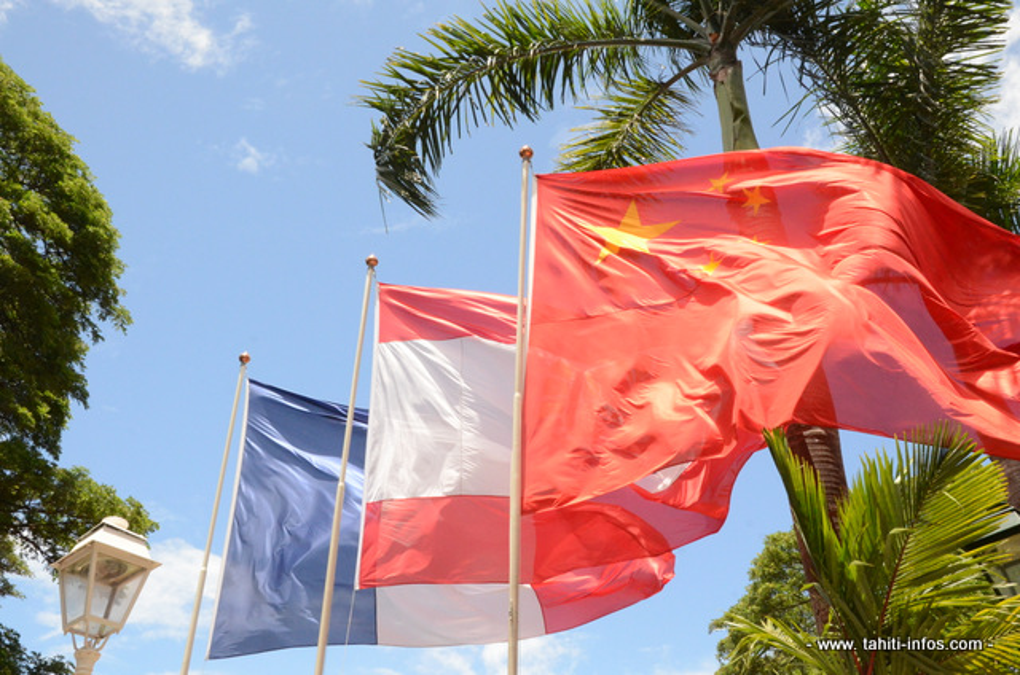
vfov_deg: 34.1
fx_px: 1103
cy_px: 338
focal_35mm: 39
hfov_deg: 49.6
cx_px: 510
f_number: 18
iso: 3200
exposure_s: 1/1250
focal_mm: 26
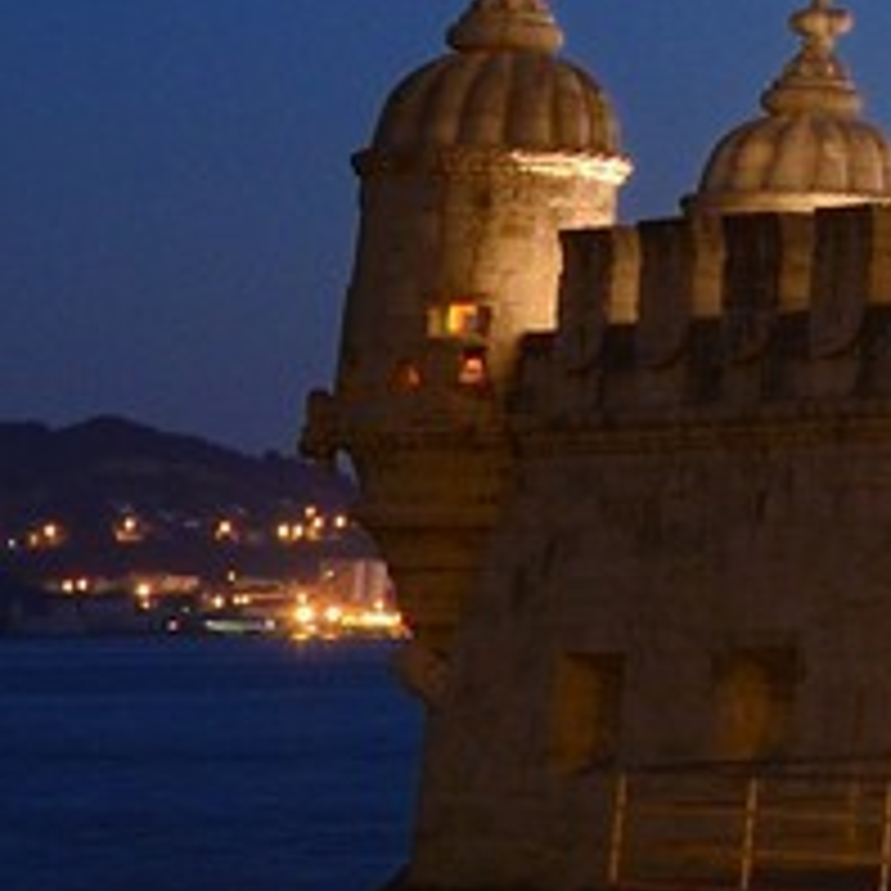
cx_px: 3231
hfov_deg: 7.2
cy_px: -774
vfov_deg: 8.4
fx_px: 5795
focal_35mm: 199
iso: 640
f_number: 9
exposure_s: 1.3
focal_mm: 29
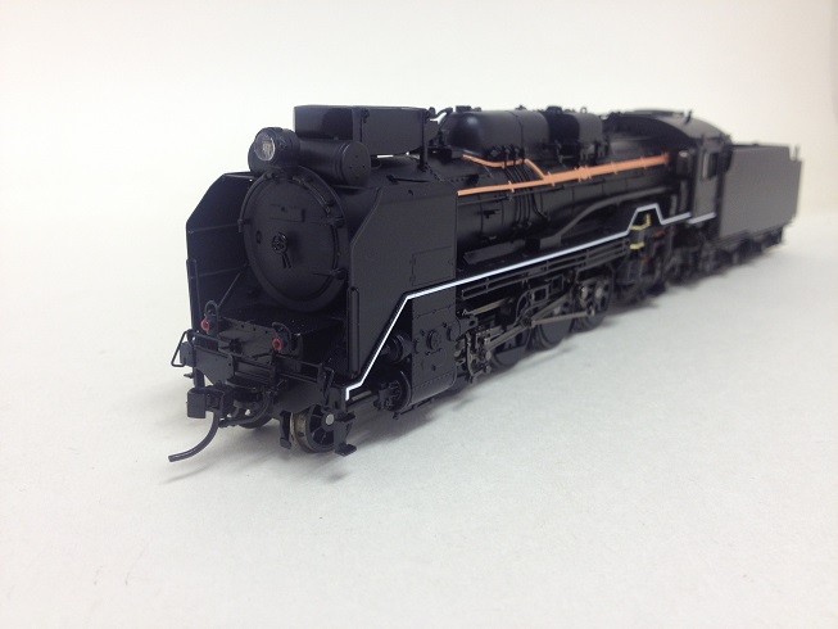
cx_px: 419
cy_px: 314
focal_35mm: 35
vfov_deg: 40.7
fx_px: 847
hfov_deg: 52.6
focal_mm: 4.28
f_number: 2.4
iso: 50
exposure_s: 1/20
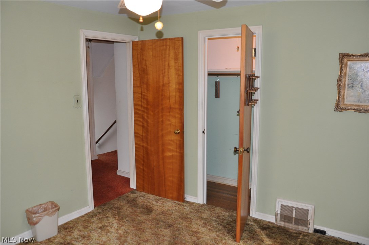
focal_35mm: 32
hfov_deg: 59.6
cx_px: 184
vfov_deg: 41.6
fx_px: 322
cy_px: 122
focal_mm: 21
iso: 800
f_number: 3.8
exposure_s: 1/60
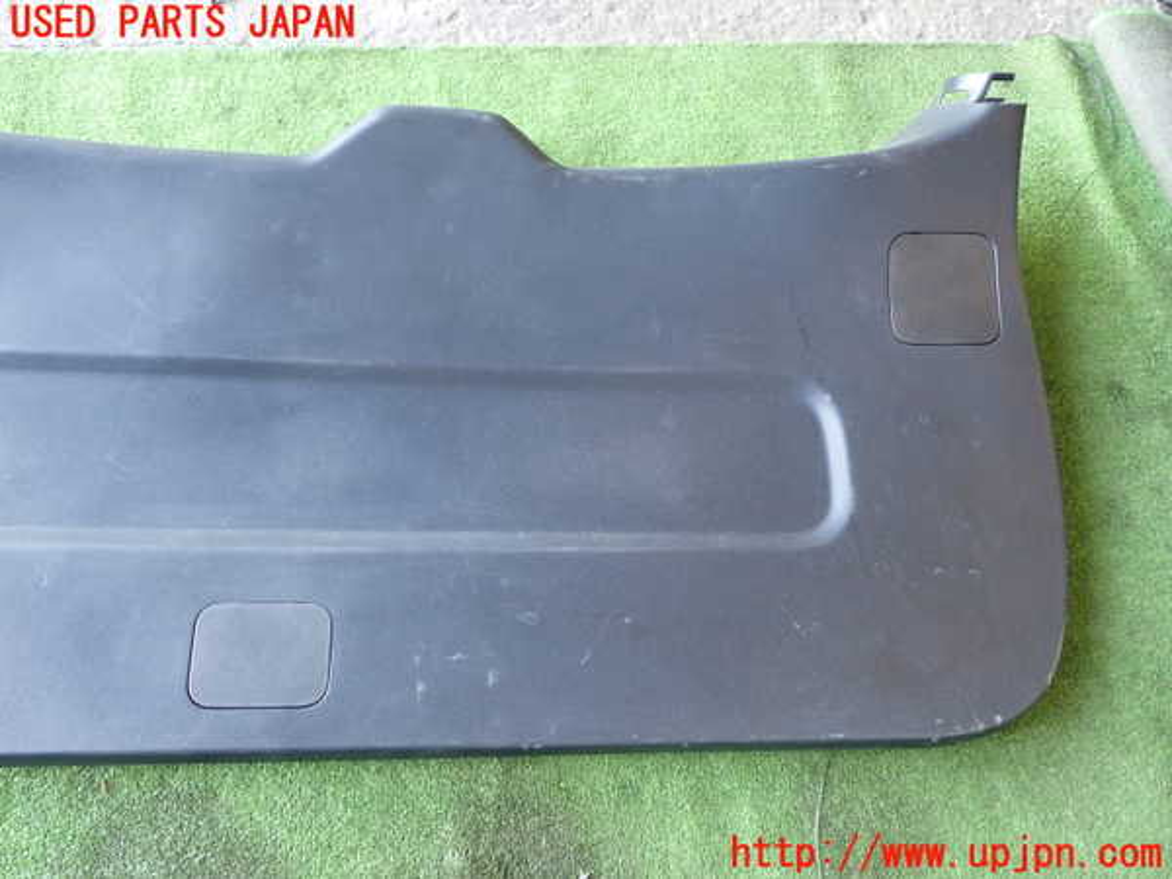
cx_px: 586
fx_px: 1016
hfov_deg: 60.0
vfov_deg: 46.8
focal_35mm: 30
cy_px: 440
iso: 250
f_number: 2.3
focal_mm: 5.4
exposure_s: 1/30
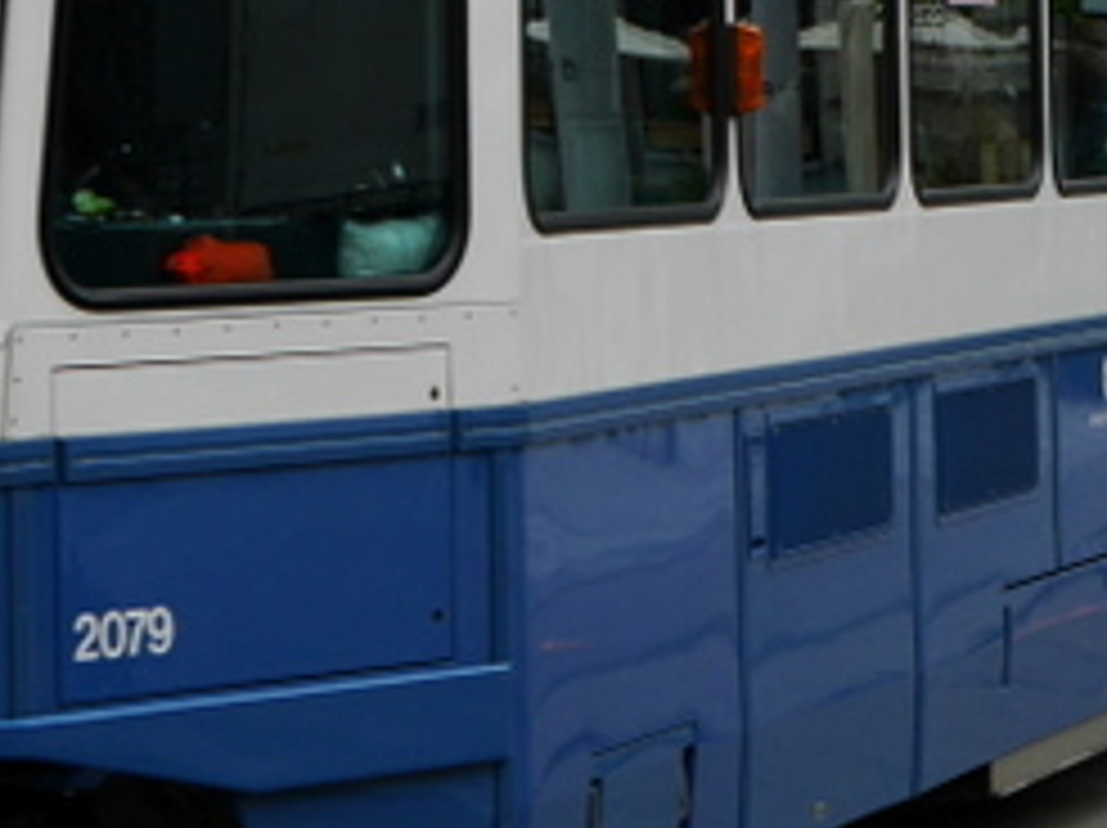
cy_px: -236
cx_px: 369
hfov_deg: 9.2
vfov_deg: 6.8
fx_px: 6869
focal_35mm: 215
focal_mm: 24
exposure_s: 1/200
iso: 160
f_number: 5.6
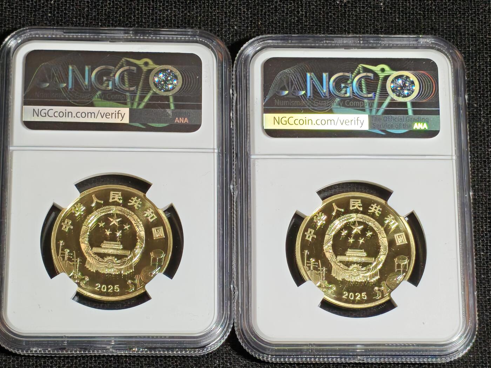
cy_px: 184
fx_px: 1688
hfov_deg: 16.6
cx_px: 246
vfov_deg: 12.5
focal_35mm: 119
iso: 50
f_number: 1.5
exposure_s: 1/469
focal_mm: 4.94
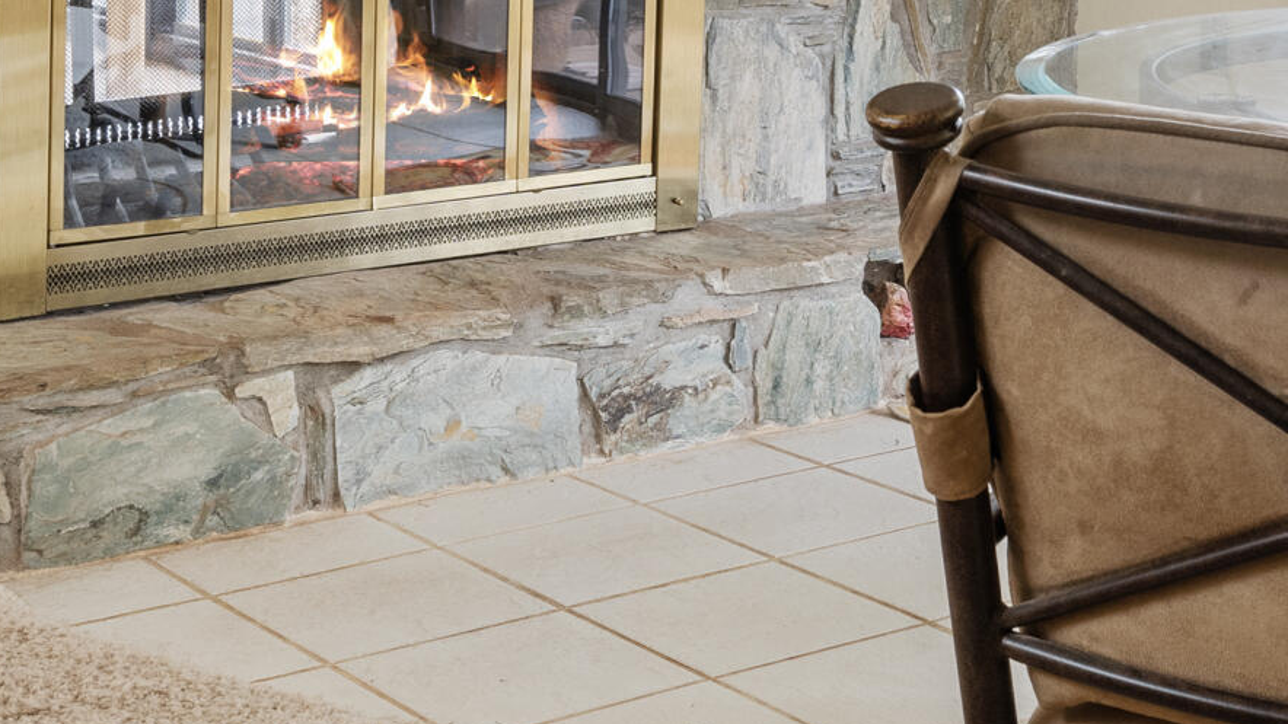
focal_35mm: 77
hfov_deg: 27.4
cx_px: 860
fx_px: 2629
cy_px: -302
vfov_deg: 14.8
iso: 250
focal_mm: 26
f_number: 9
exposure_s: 1/5
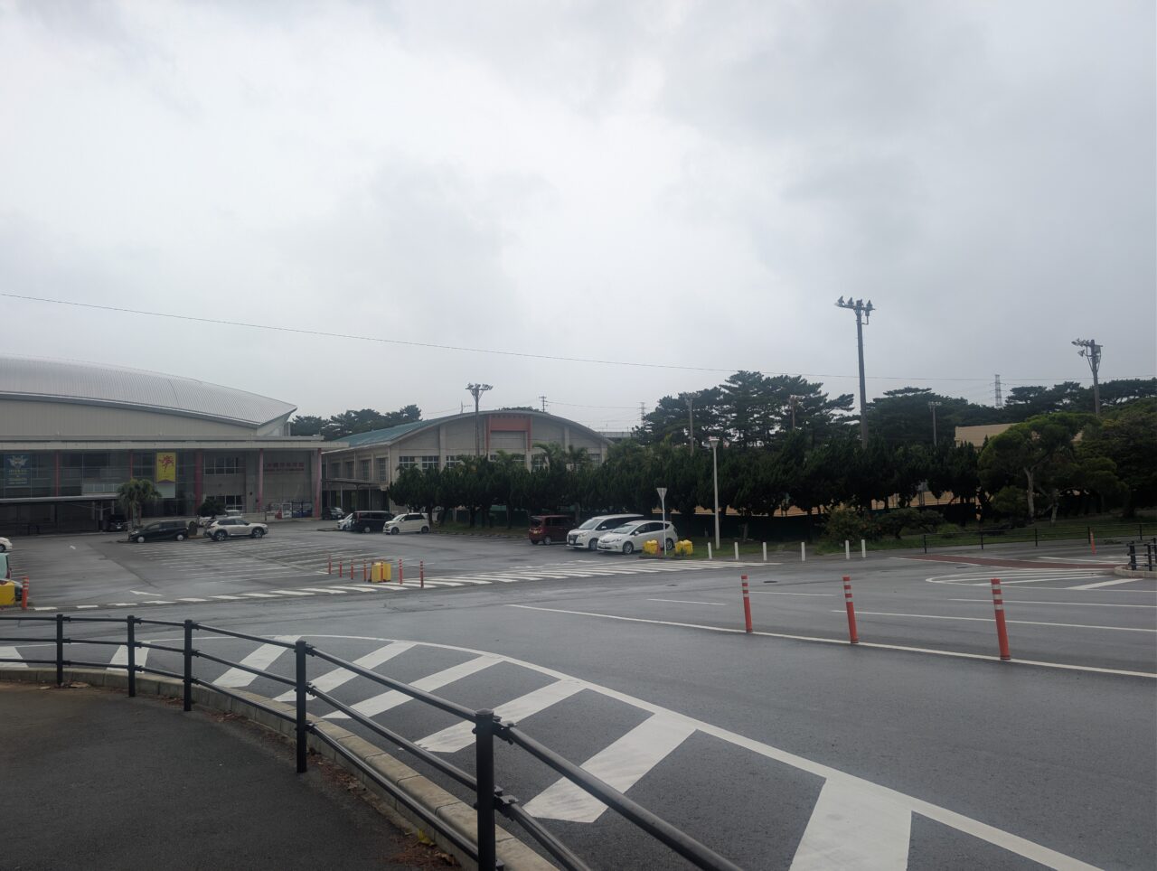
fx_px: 803
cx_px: 578
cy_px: 436
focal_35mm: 24
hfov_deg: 71.5
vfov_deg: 56.9
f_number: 1.68
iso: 22
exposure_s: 1/517
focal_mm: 6.9
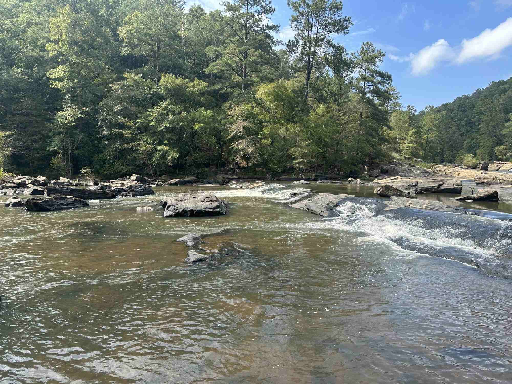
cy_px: 192
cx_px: 256
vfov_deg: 56.8
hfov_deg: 71.6
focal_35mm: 24
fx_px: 355
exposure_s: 1/1562
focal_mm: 6.86
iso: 80
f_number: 1.78
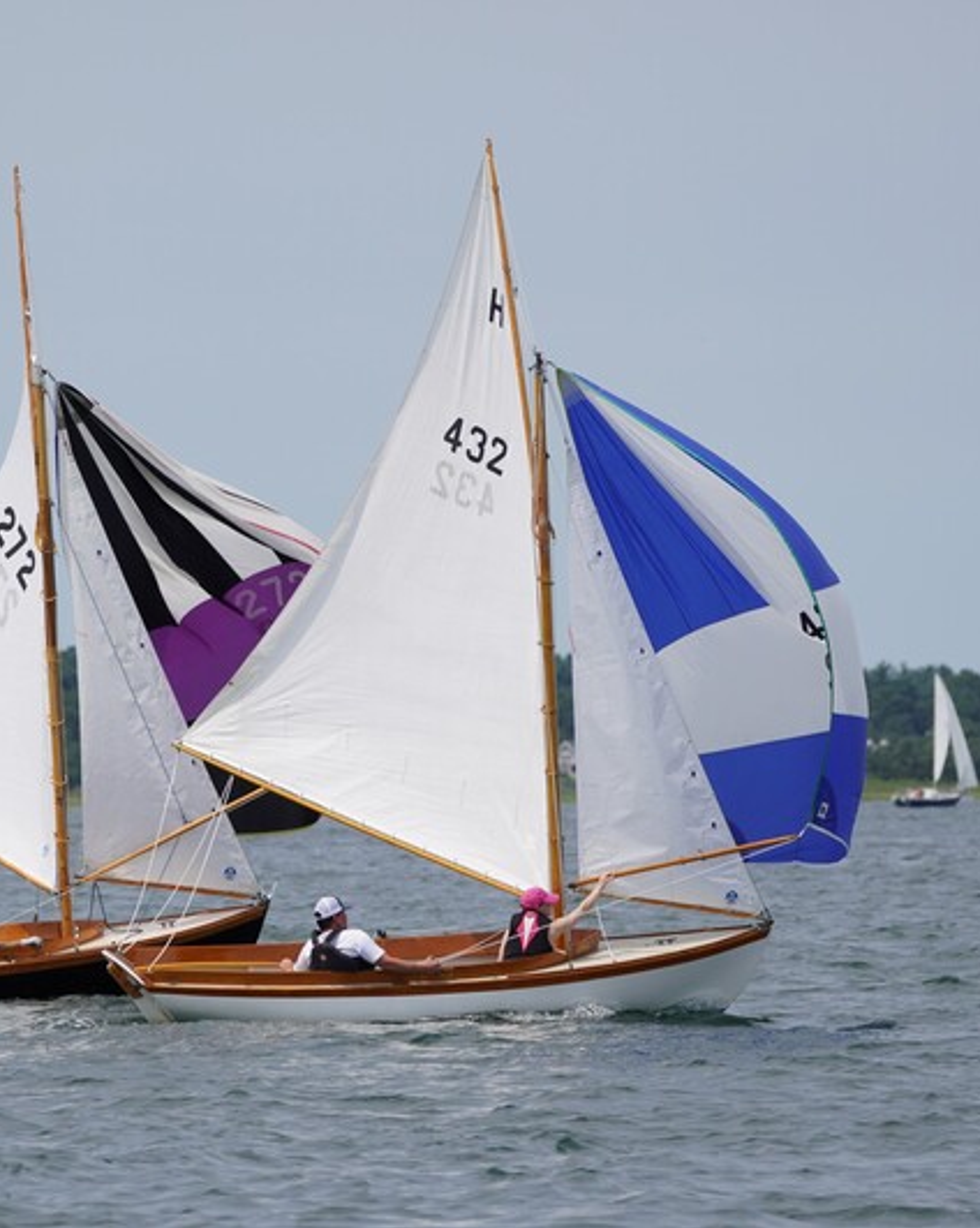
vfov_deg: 4.7
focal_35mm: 416
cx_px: 257
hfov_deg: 3.7
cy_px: 614
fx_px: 15100
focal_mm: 196
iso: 160
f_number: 5.6
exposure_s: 1/1250
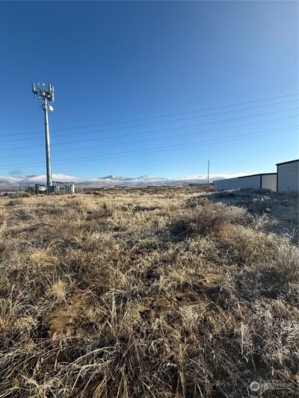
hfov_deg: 85.7
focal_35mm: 14
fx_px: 161
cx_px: 150
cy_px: 199
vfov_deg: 102.1
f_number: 2.2
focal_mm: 2.22
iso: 50
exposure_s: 1/2092
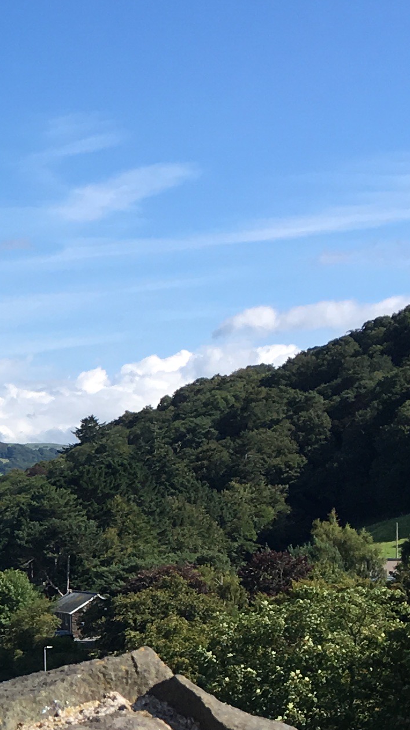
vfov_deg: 20.7
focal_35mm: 101
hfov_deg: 10.8
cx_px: -448
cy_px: 670
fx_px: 1953
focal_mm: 4.15
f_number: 2.2
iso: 25
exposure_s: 1/1282
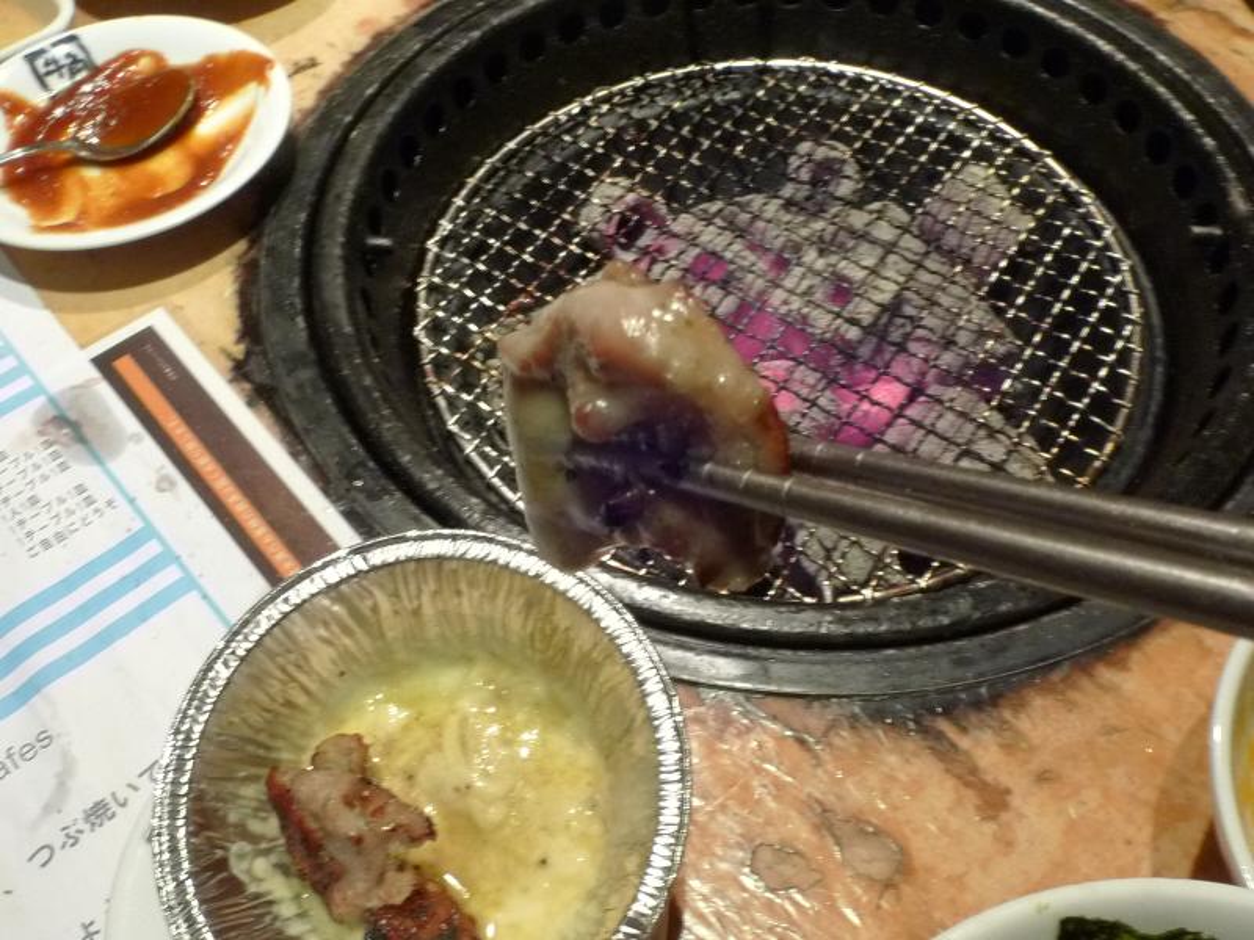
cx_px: 627
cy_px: 470
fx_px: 1159
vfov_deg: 44.2
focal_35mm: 32
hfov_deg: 56.8
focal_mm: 5.1
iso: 400
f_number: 8
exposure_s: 1/4
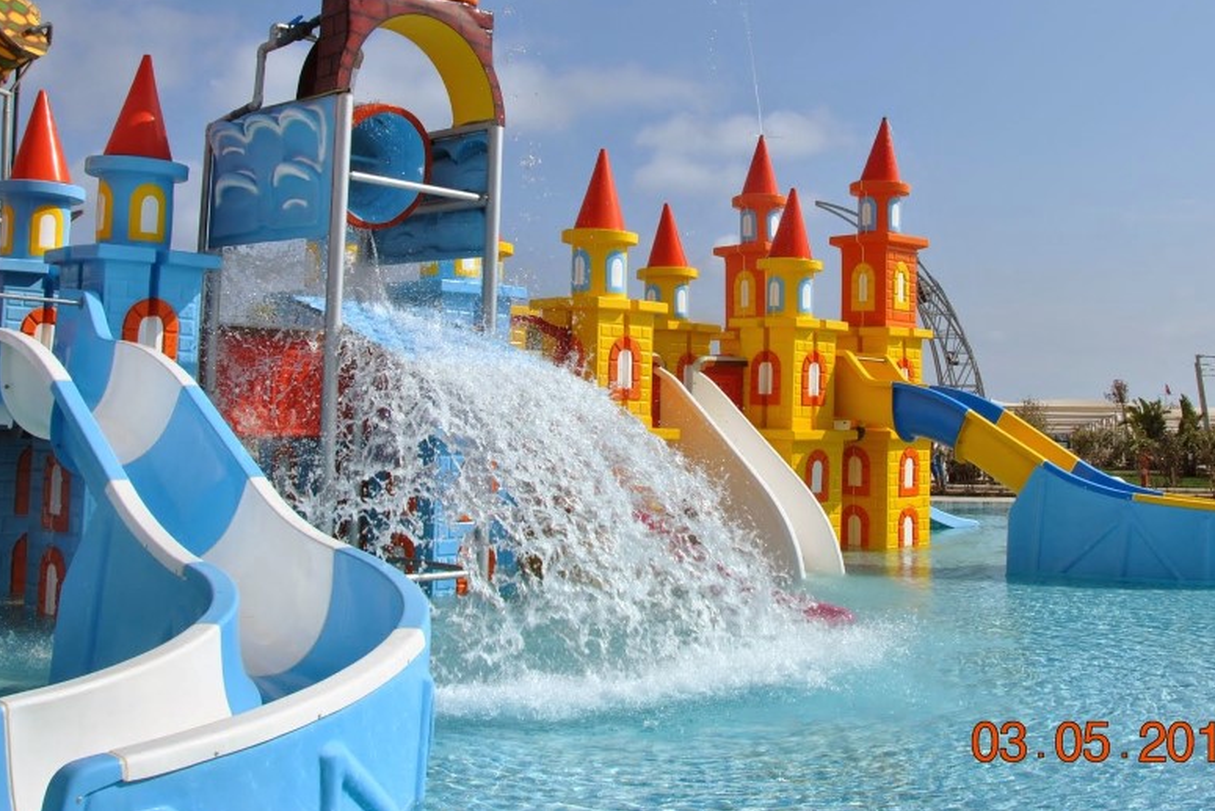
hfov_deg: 48.3
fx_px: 1350
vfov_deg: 32.9
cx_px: 689
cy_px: 231
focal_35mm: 40
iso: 100
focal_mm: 18
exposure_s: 1/400
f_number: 10
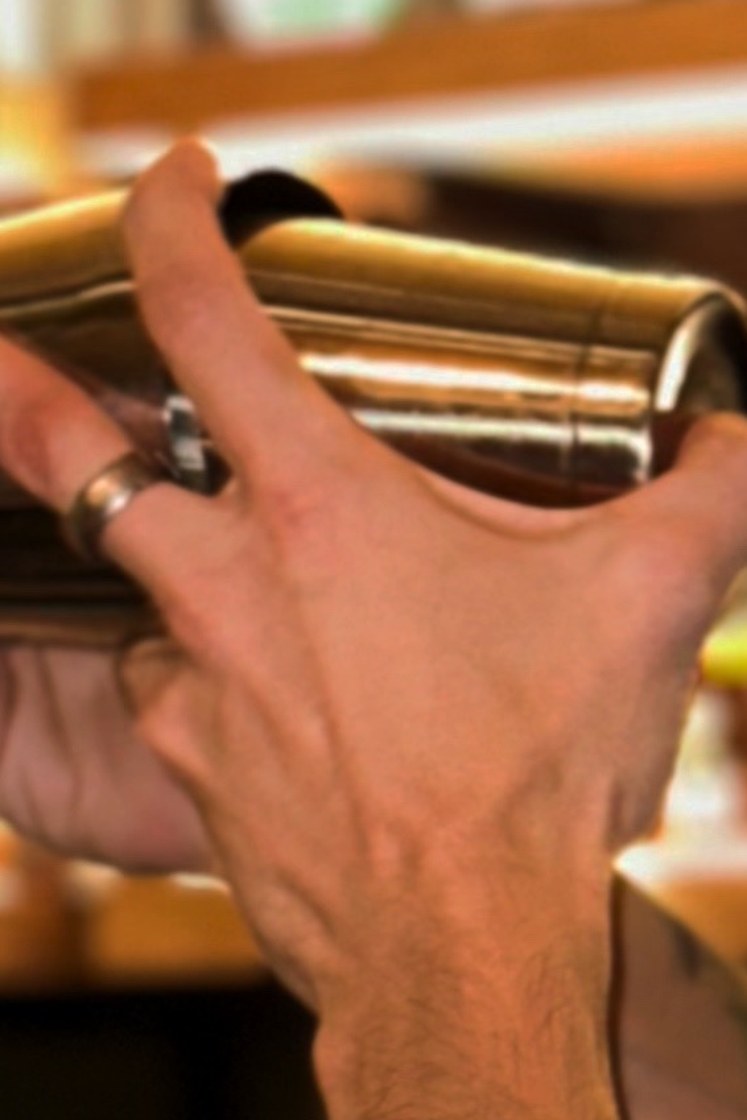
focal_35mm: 237
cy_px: 1208
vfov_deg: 8.6
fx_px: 7376
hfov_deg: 5.8
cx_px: 768
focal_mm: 6.86
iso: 100
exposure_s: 1/4
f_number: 1.78
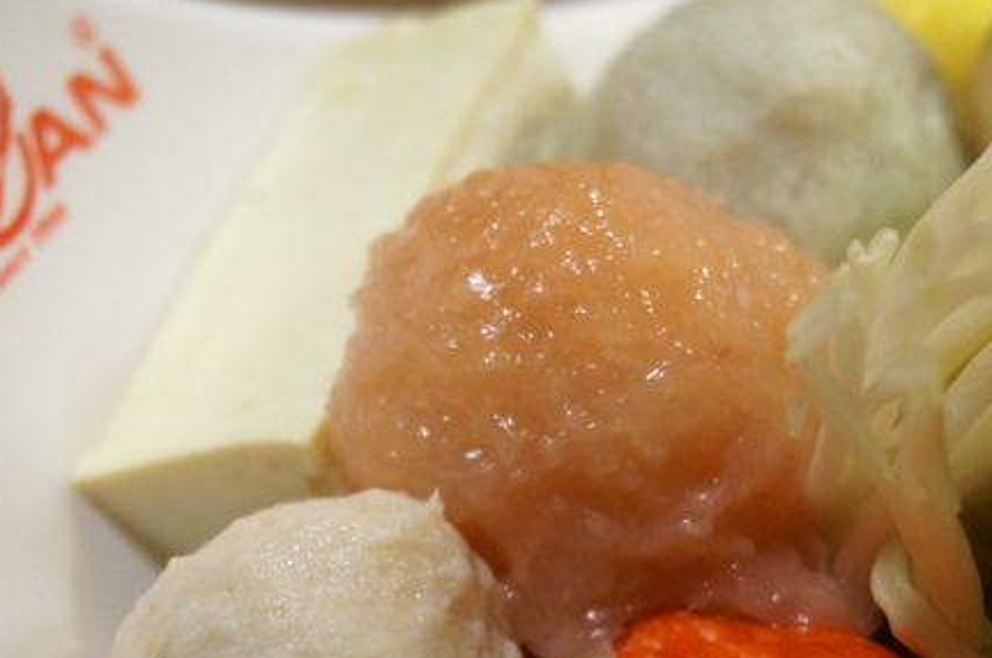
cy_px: 443
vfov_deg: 13.9
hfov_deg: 20.8
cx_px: 628
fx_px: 2696
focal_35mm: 98
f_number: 5.6
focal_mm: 44
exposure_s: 1/80
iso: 2000
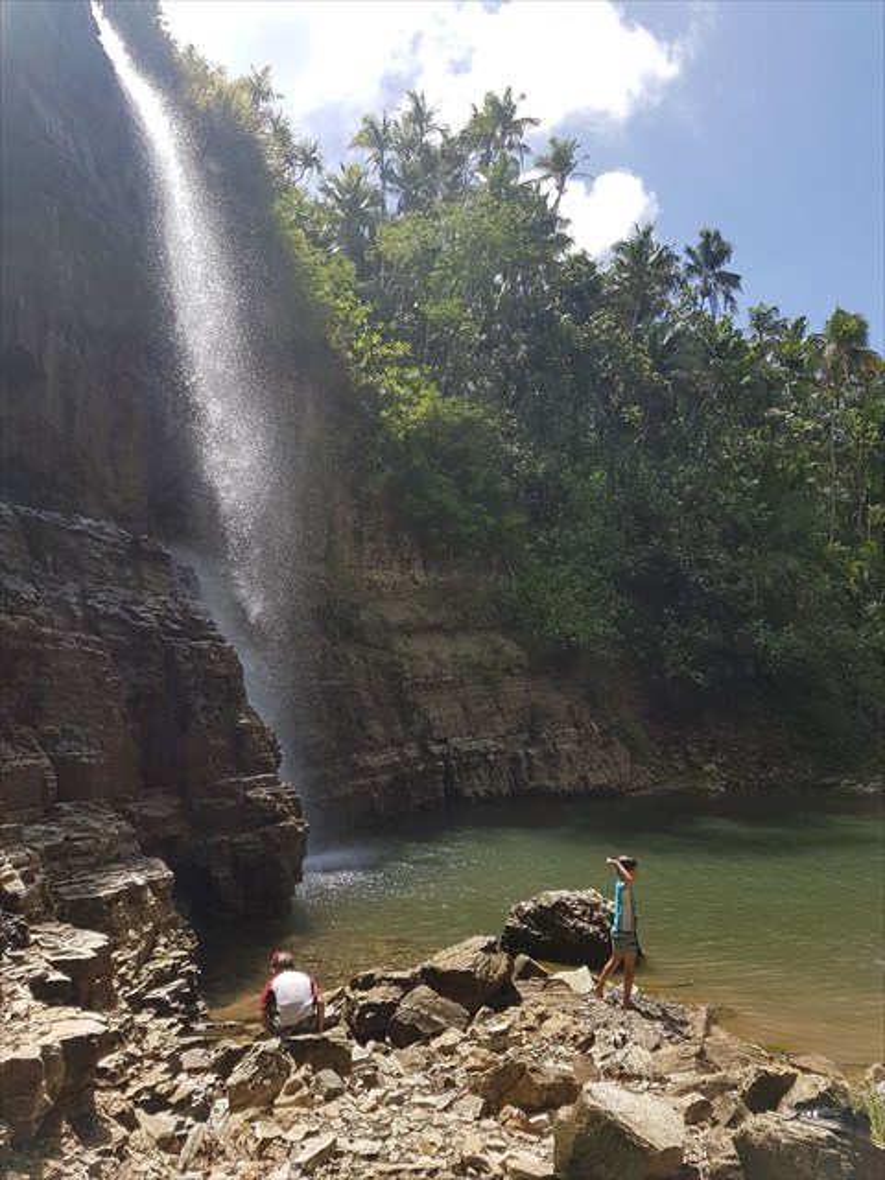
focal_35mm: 26
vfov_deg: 67.3
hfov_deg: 53.1
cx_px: 442
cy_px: 590
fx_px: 886
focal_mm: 4.2
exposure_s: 1/1964
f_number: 1.7
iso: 40
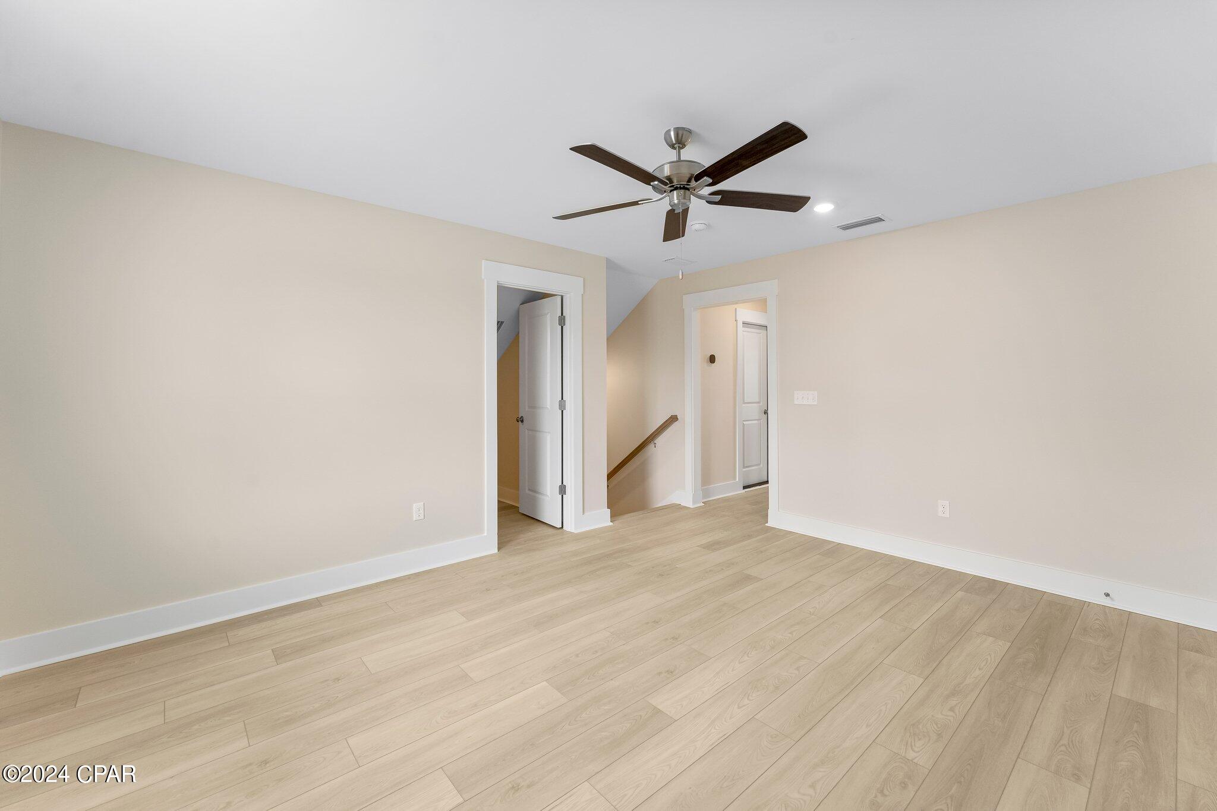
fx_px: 473
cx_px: 608
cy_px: 406
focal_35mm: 14
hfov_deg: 104.3
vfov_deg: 81.2
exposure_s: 1/50
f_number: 8
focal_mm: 14
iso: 400
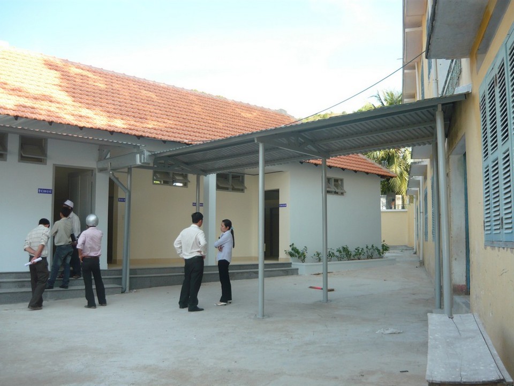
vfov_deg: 42.9
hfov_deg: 55.4
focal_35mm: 33
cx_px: 257
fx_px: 490
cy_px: 193
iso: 100
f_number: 2.8
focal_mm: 5.5
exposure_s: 1/320
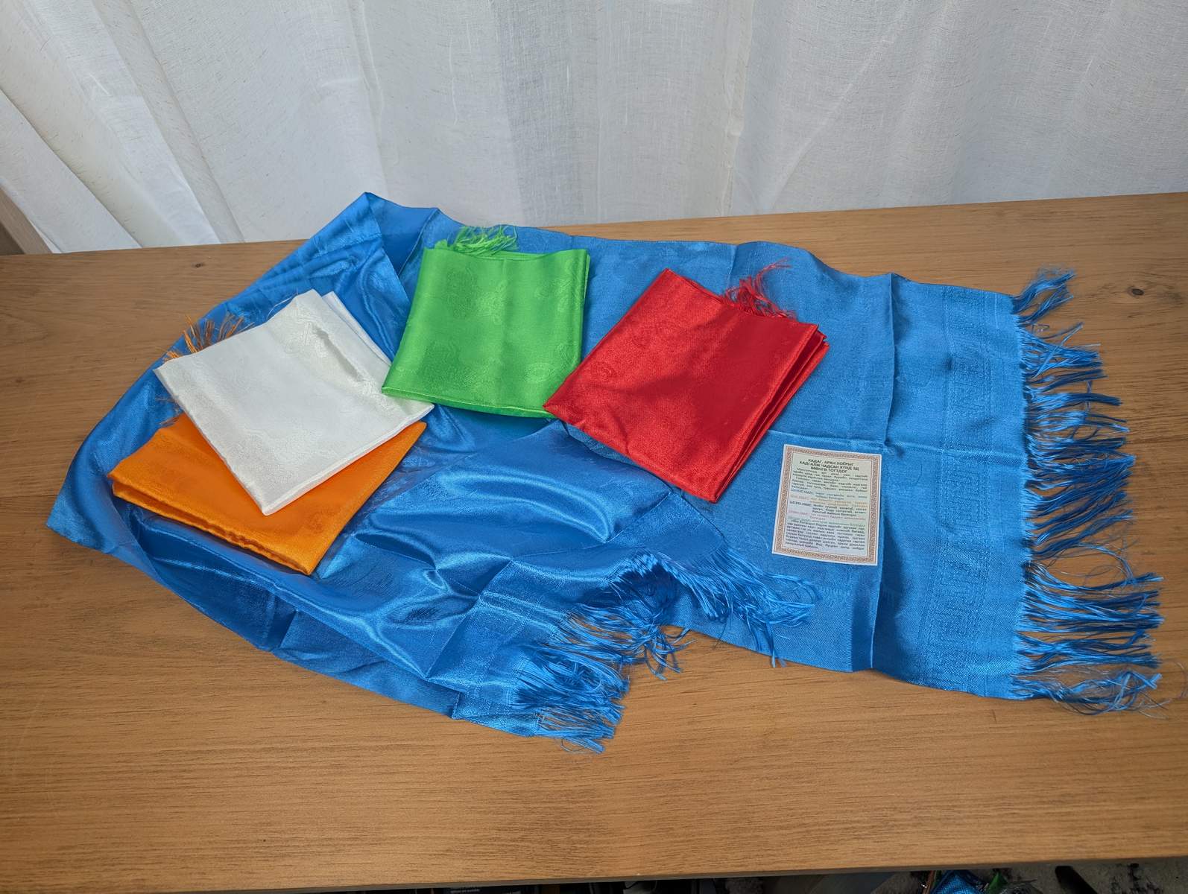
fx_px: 825
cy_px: 447
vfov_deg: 56.9
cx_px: 594
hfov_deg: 71.5
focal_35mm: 24
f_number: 1.68
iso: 63
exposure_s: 1/252
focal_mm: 6.9
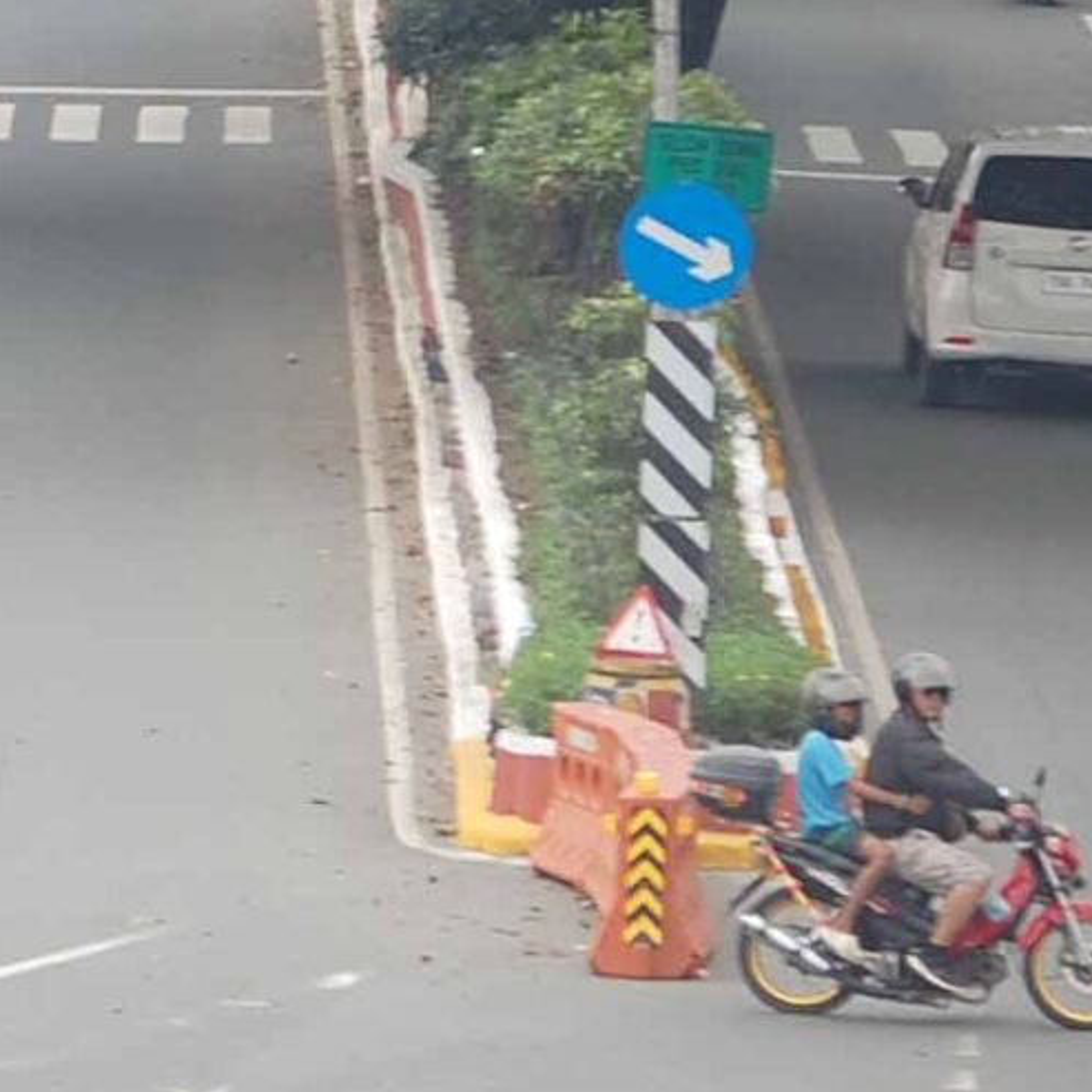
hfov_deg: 2.6
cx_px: -1402
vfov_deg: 2.7
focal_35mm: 661
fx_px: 23591
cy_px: 412
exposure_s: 1/500
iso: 200
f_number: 5.6
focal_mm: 100
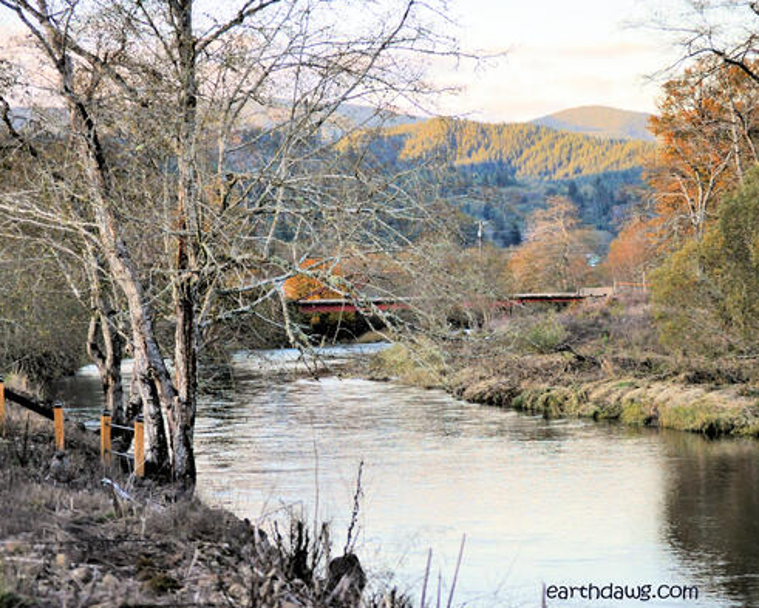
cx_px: 403
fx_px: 2125
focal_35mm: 95
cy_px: 306
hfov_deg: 20.3
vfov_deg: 16.3
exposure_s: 1/500
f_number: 4.2
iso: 900
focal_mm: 55
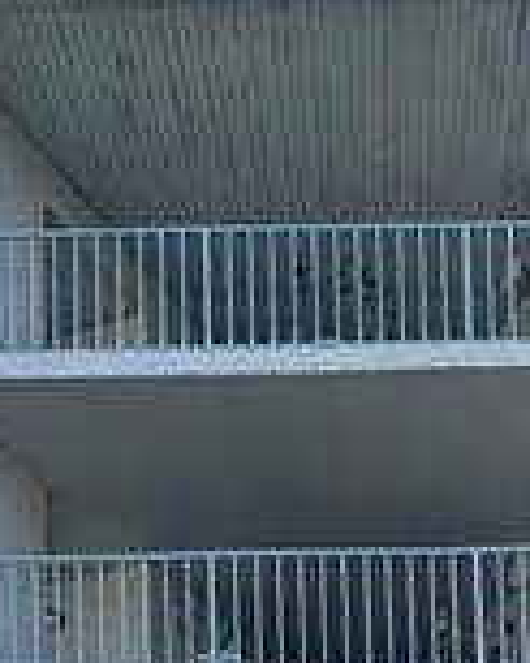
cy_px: 1098
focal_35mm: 68
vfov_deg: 21.4
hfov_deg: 22.3
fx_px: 1335
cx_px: 396
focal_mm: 2.22
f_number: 2.2
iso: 40
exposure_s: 1/720
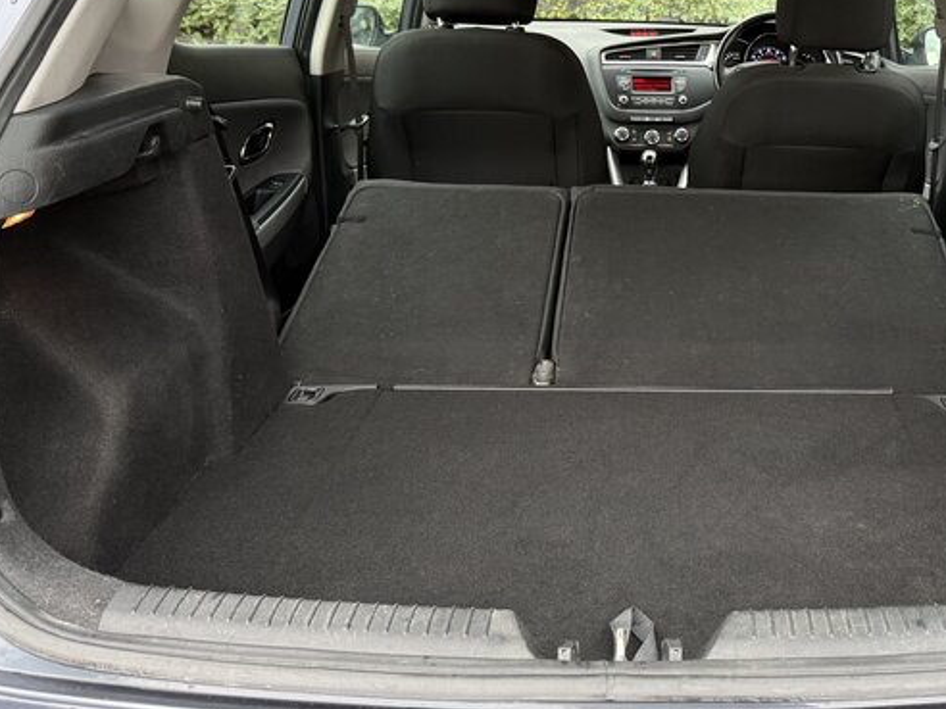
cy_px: 240
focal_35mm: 39
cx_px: 698
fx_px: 1066
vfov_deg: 36.5
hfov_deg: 46.3
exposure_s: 1/103
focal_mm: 6.76
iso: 200
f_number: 1.78
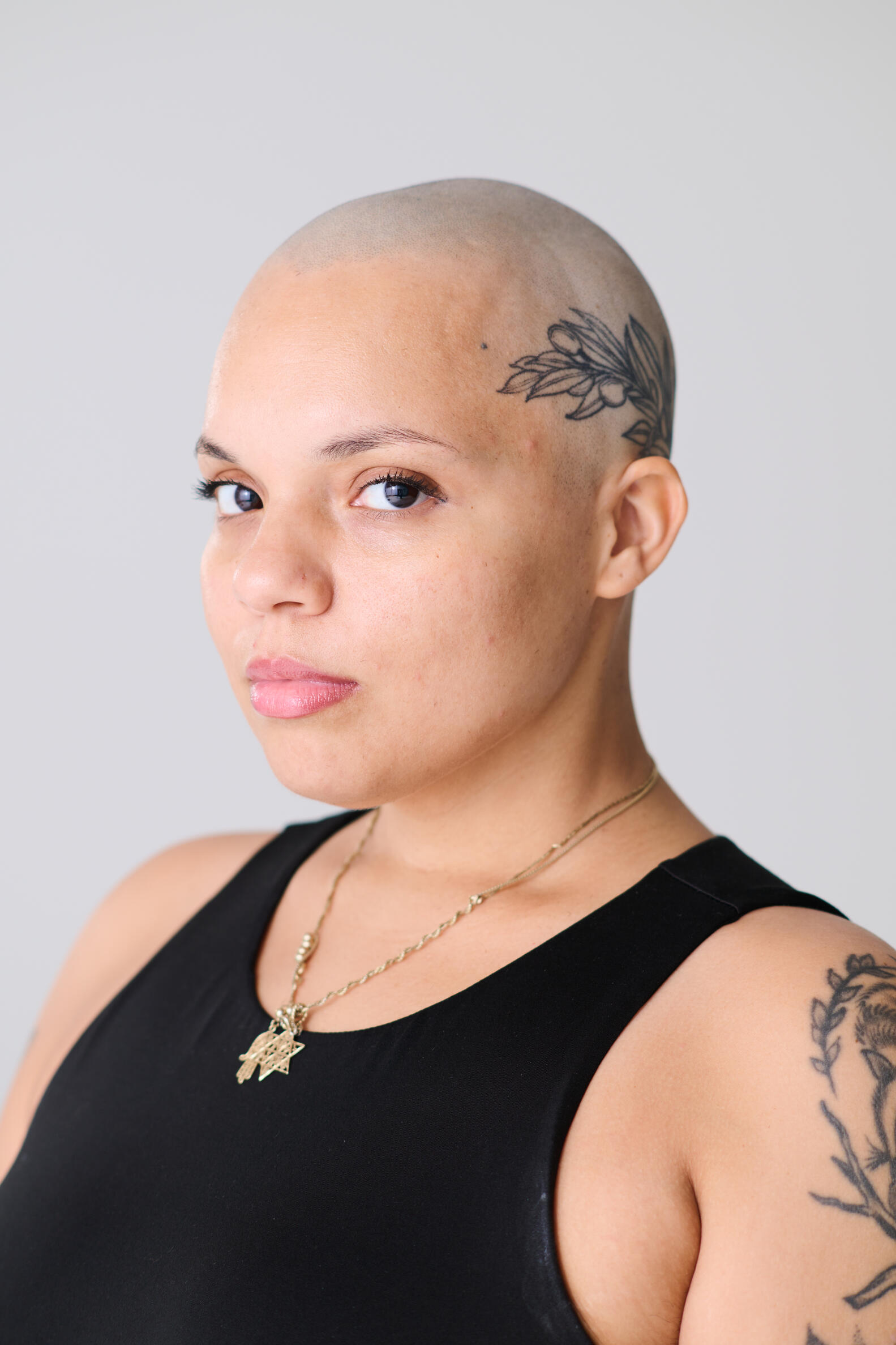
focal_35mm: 105
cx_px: 448
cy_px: 672
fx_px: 3920
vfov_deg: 19.5
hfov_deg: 13.0
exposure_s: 1/125
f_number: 2.5
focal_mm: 105
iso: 160
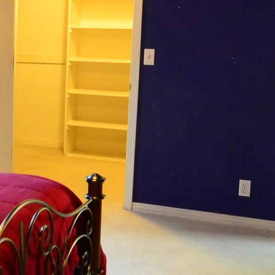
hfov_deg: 21.6
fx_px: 640
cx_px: -93
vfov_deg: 24.3
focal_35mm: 71
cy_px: 126
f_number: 2.8
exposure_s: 1/40
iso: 2000
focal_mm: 11
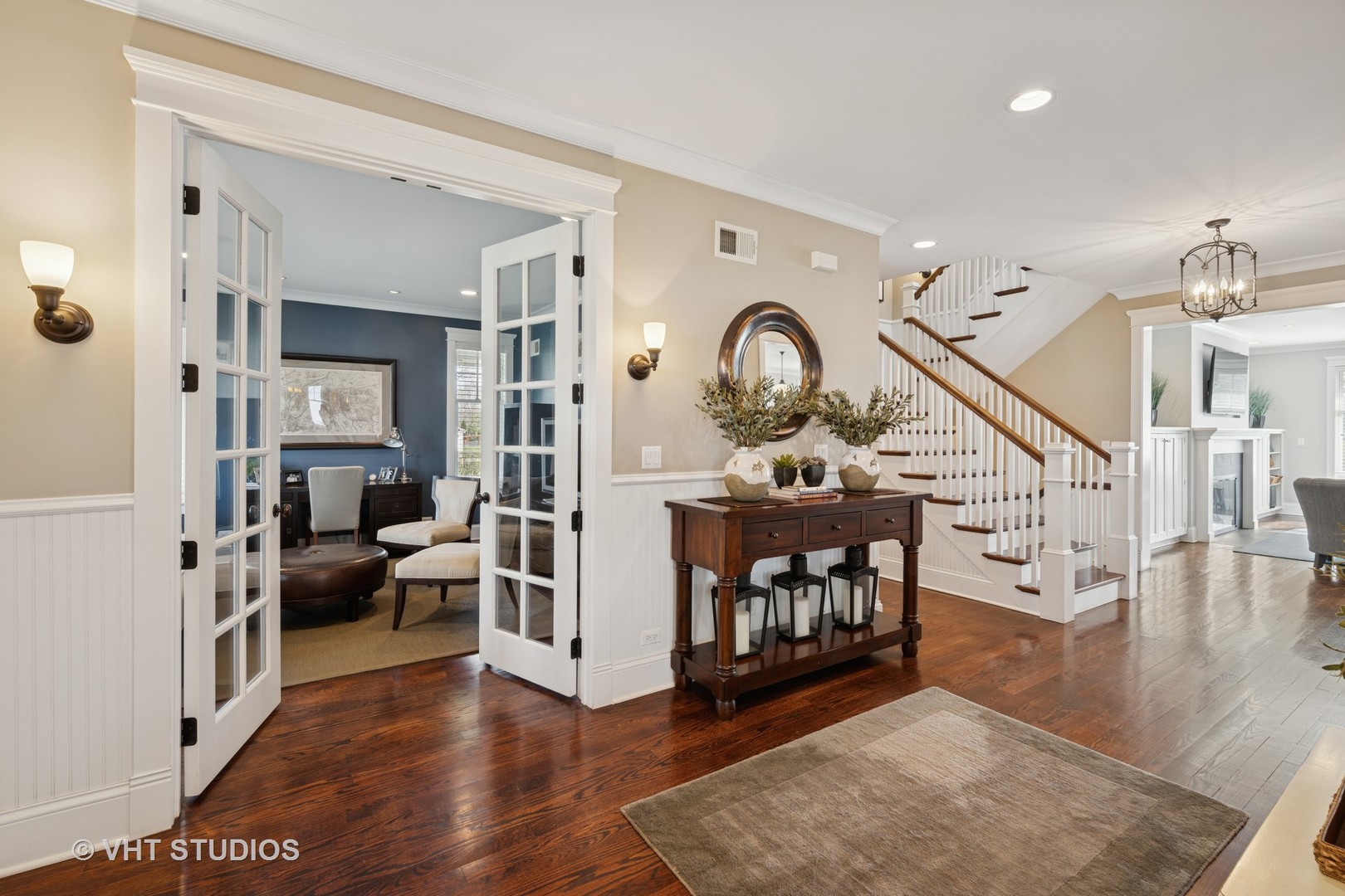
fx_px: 579
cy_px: 448
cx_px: 672
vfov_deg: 75.5
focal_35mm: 16
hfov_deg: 98.5
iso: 200
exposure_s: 1/13
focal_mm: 15.5
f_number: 9
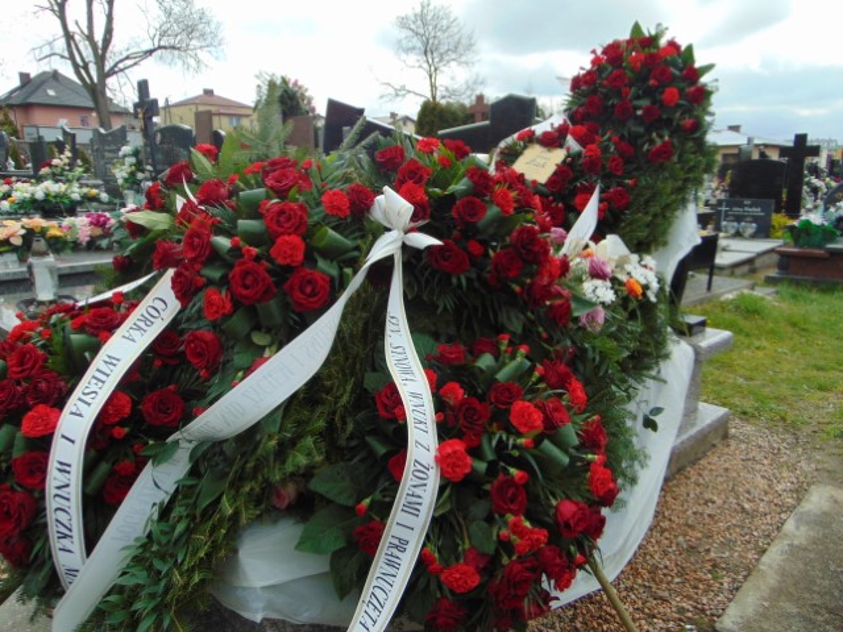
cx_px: 422
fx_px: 609
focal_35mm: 25
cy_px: 316
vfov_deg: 54.9
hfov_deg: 69.4
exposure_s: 1/1000
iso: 80
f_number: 3
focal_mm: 4.5
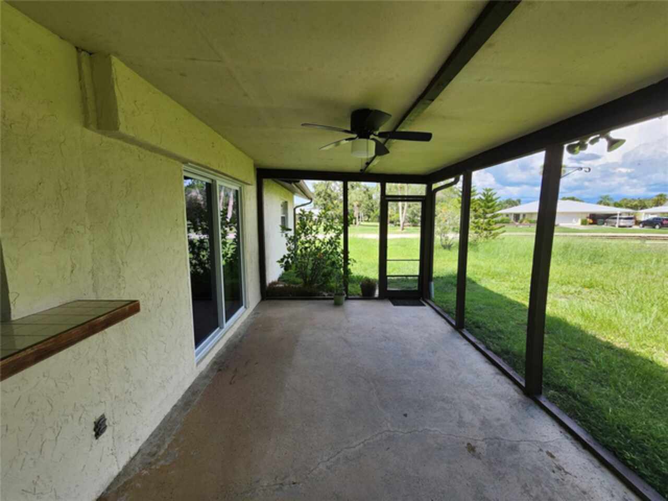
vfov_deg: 89.9
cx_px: 334
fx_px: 251
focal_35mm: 13
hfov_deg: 106.2
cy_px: 250
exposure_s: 1/322
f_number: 2.2
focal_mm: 2.2
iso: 50
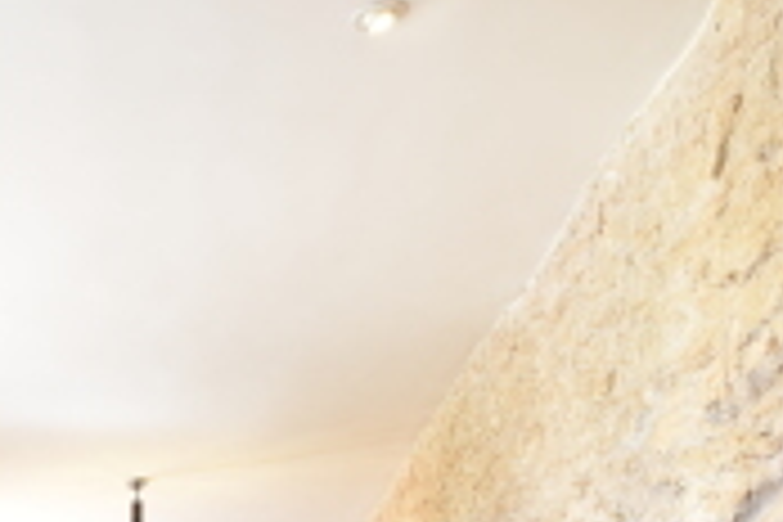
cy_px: 763
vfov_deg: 23.0
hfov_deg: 34.7
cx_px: -94
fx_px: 1054
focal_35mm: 48
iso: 100
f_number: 9
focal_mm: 11
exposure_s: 1/2
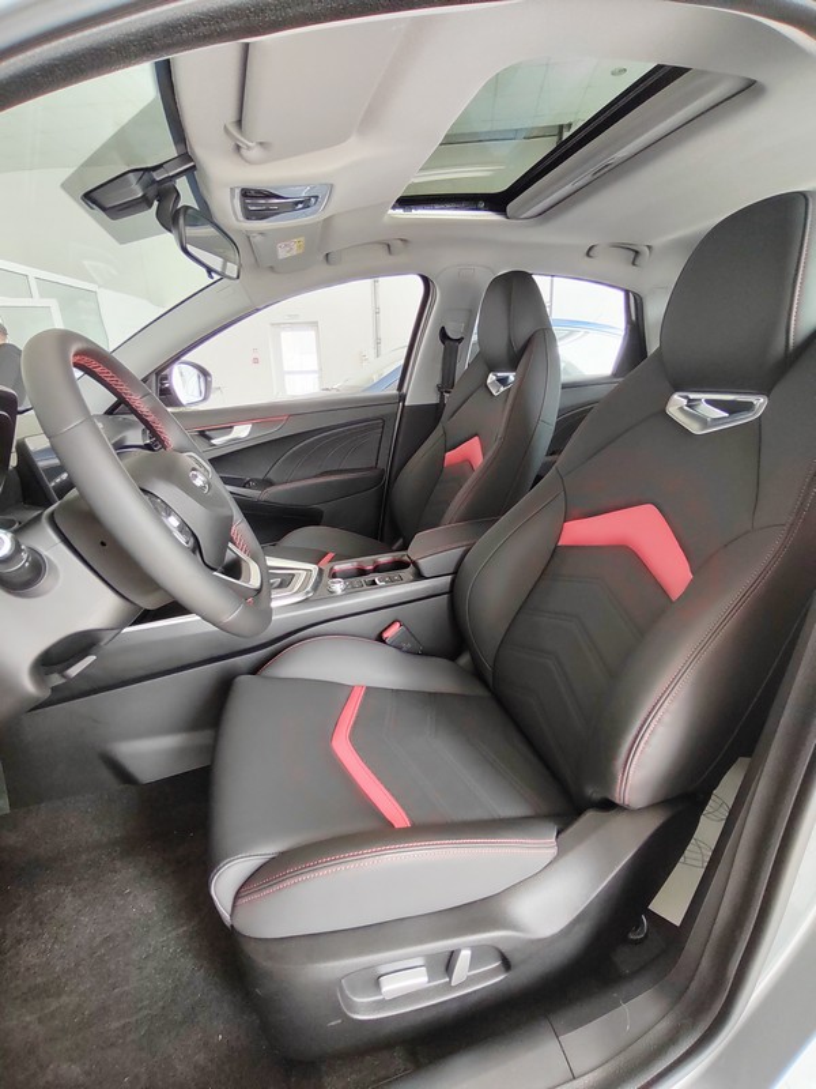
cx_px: 408
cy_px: 544
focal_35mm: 16
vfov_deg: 94.5
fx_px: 503
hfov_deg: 78.1
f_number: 2.2
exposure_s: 1/33.3
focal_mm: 1.68
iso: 107
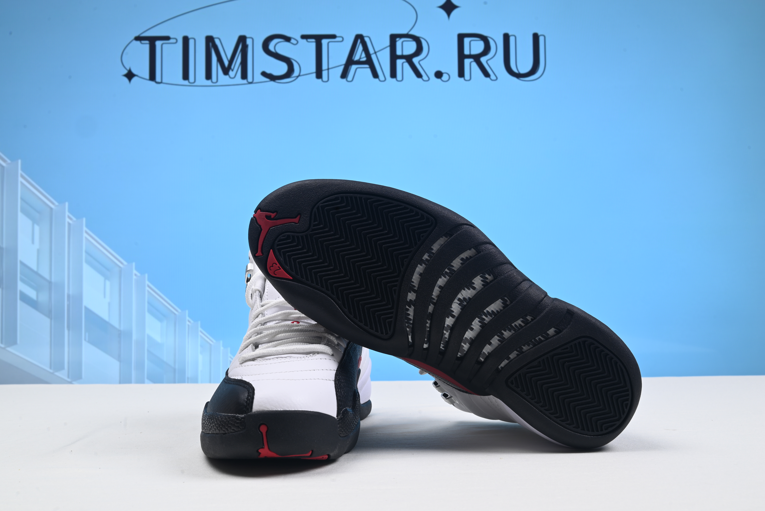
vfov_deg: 33.4
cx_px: 382
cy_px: 256
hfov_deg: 48.4
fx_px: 850
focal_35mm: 40
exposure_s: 1/2.5
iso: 100
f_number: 16
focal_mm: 40
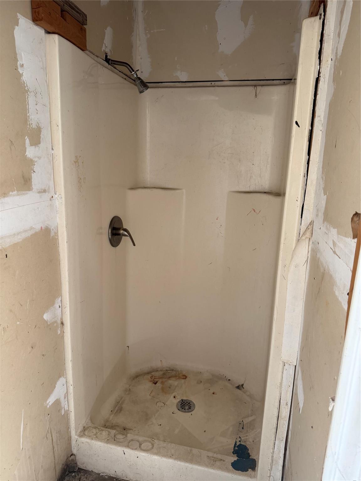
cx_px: 180
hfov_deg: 56.8
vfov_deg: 71.6
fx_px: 334
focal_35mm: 24
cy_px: 240
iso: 200
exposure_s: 1/115
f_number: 1.78
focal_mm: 6.76
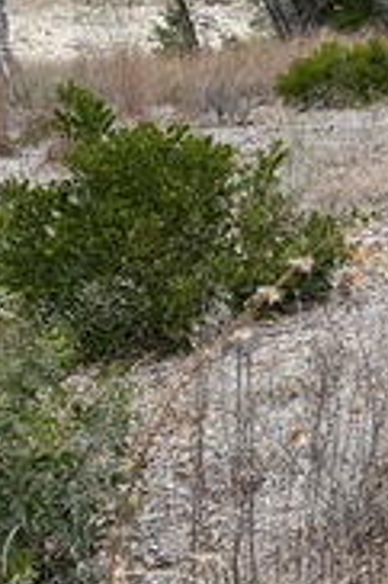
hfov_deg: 13.7
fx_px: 1425
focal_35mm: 88
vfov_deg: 22.9
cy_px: 138
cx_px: 725
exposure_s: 1/1653
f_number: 1.78
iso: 100
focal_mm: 6.76
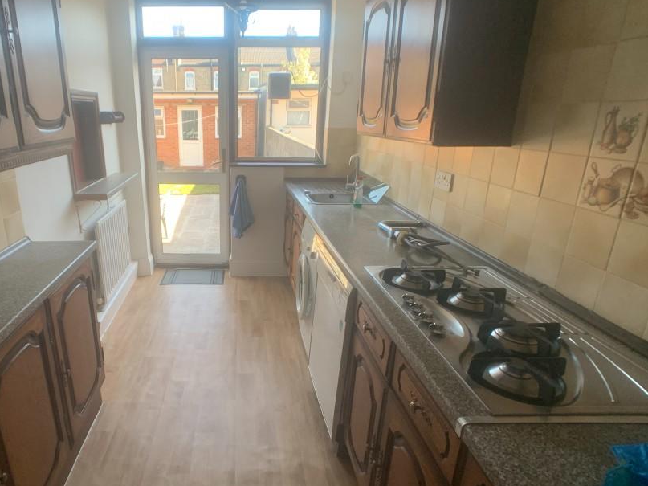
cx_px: 241
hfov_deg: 54.7
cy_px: 259
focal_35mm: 33
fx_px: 618
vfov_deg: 42.9
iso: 80
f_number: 1.8
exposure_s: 1/121
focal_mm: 4.25
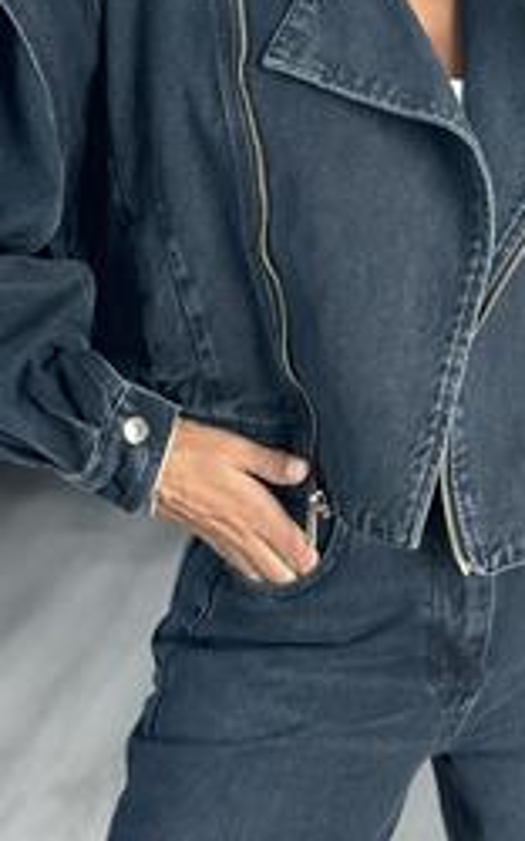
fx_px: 2361
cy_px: 135
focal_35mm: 103
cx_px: 370
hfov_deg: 12.7
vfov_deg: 19.9
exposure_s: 1/166
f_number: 1.78
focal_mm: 6.86
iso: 125
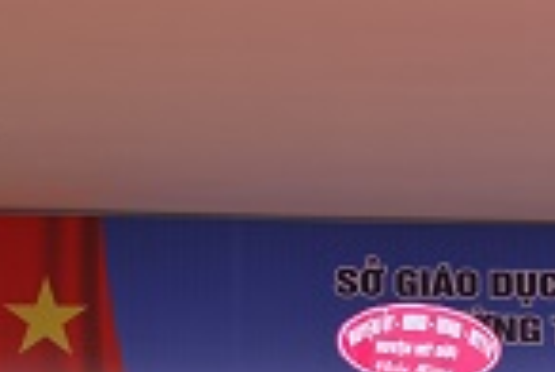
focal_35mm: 152
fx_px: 2344
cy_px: 585
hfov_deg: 13.4
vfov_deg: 8.8
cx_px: 460
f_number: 5.6
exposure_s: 1/125
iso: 100
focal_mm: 29
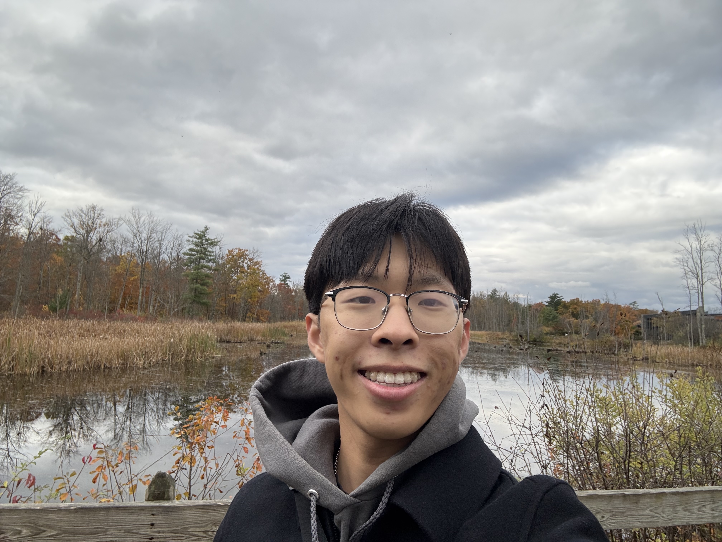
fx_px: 480
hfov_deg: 73.9
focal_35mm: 23
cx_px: 361
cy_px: 271
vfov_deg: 58.9
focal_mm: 2.69
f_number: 1.9
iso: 40
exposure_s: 1/138
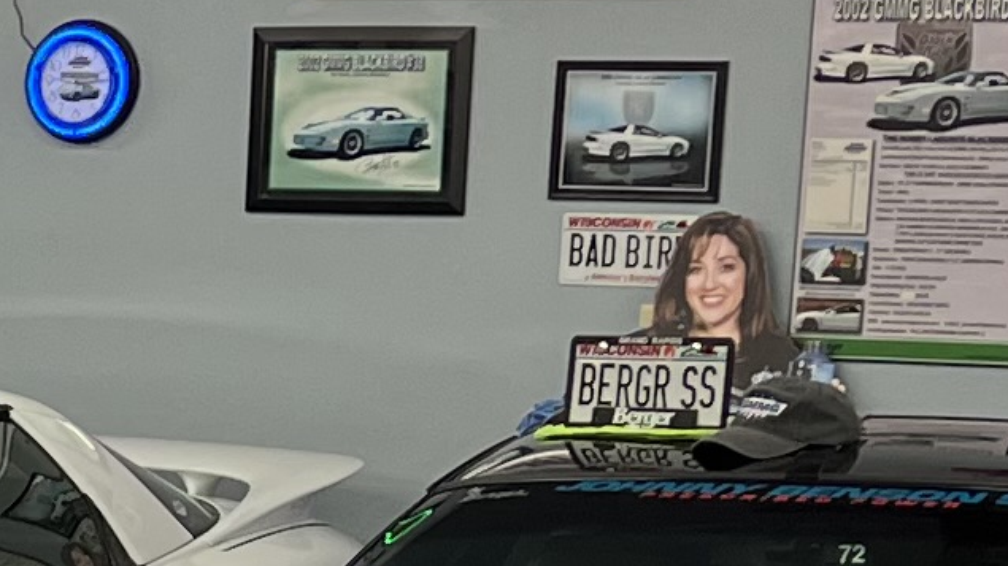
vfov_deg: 6.6
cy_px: 1062
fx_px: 4810
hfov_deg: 11.2
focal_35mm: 180
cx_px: -776
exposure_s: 1/120
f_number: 1.5
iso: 125
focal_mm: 5.7
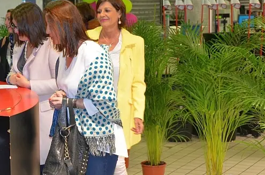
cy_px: 83
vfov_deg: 14.0
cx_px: 77
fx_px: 713
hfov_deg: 20.9
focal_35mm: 97
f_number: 4.5
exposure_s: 1/60
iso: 1400
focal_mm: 40
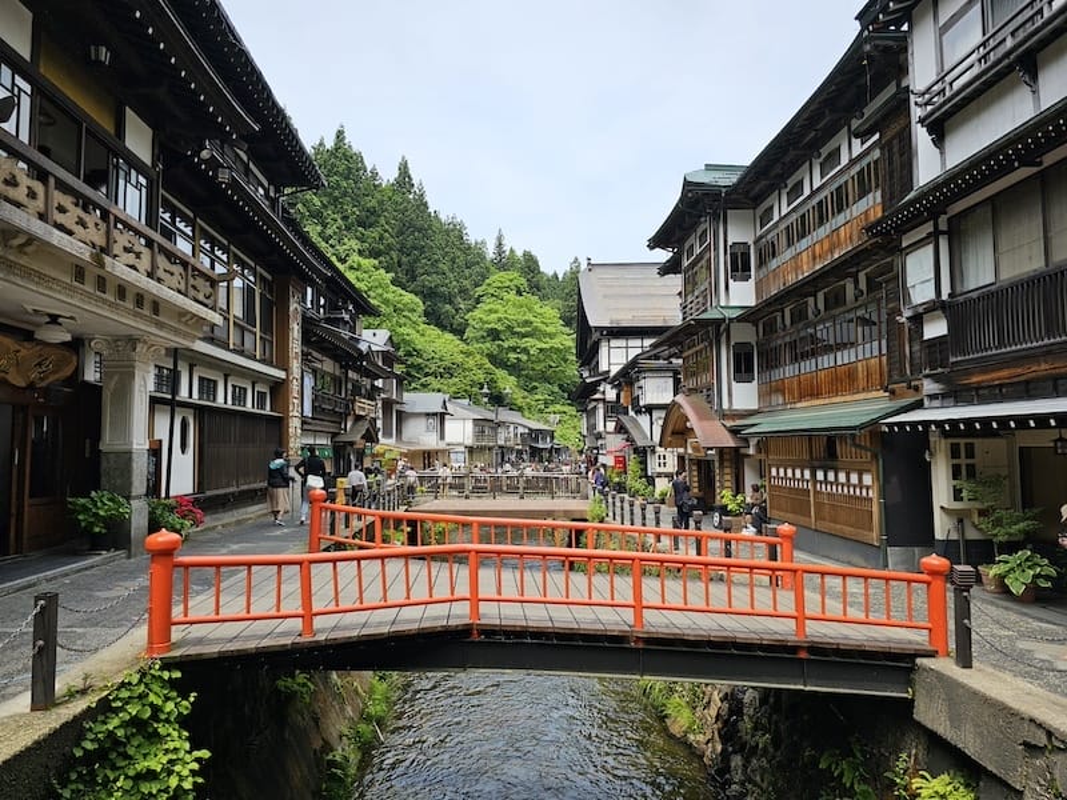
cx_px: 534
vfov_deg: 58.9
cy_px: 400
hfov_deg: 73.9
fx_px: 709
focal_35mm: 23
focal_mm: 6.3
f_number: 1.7
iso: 10
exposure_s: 1/512
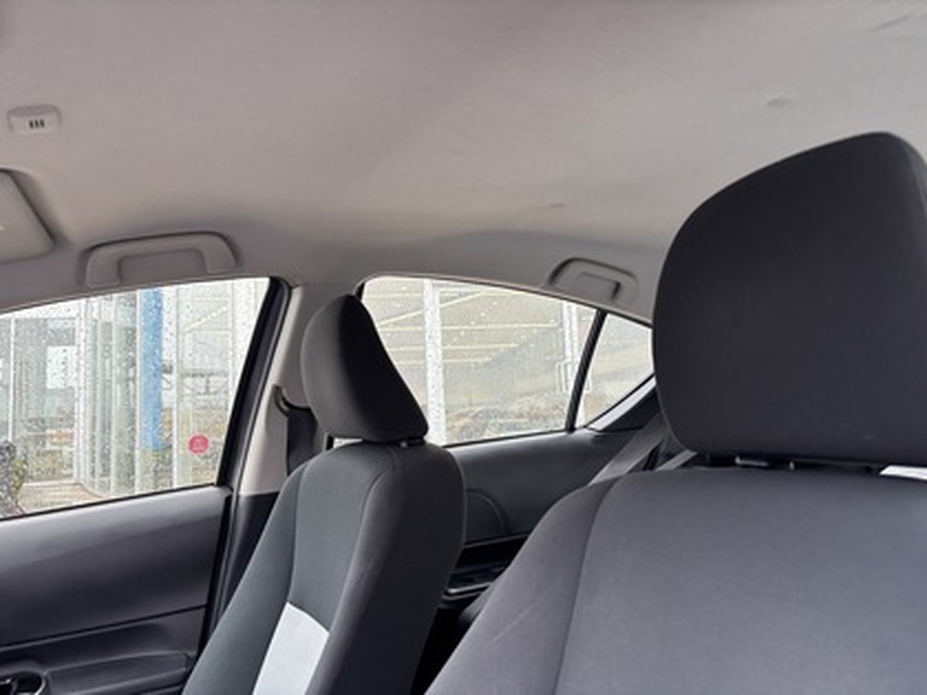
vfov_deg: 53.1
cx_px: 464
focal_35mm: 26
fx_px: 696
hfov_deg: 67.3
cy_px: 348
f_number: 1.6
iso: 125
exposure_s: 1/120
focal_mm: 5.96
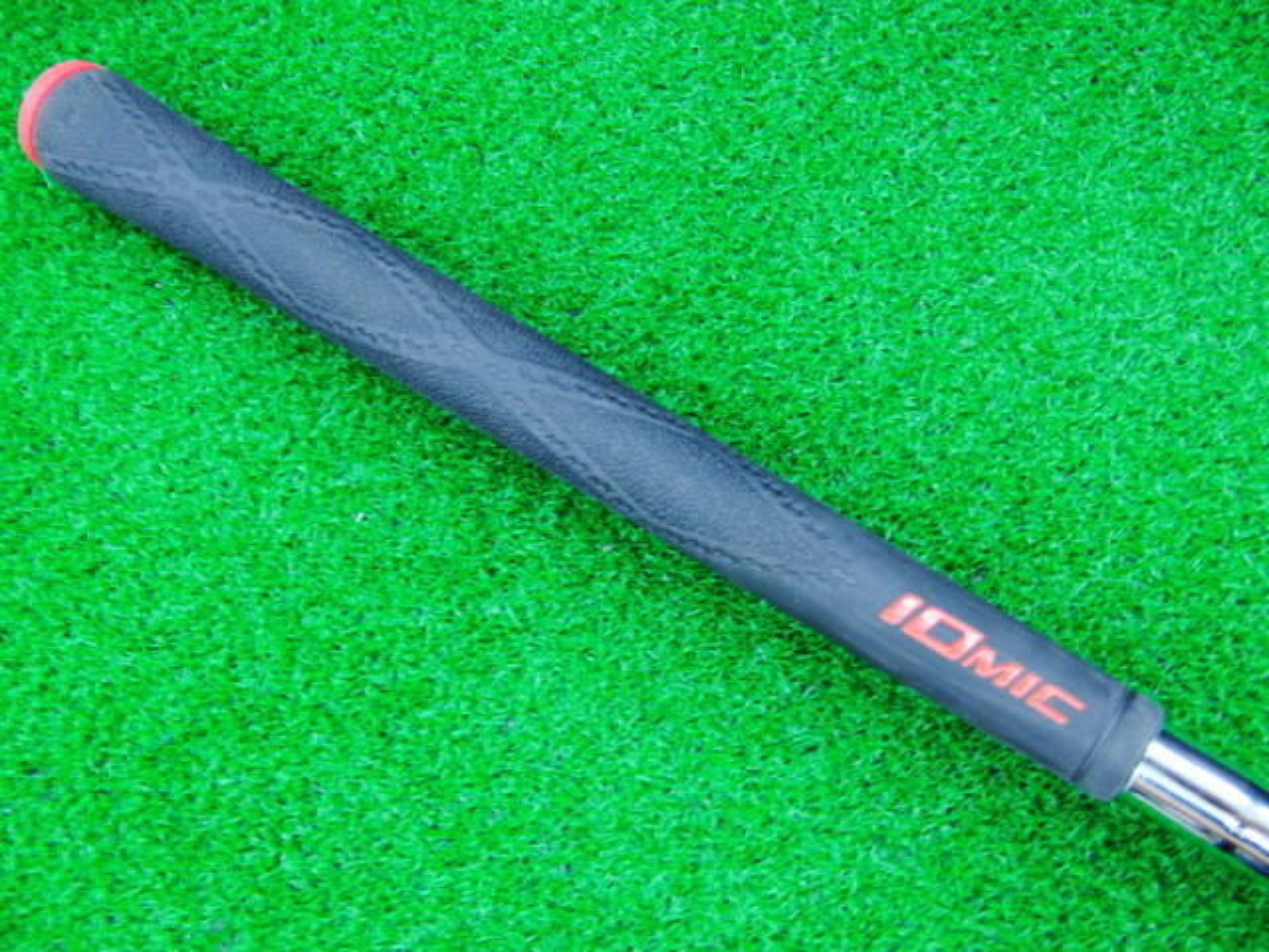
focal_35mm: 37
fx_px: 1356
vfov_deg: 38.7
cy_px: 476
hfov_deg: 50.1
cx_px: 634
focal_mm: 6.42
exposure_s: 1/20
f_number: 3.6
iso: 400
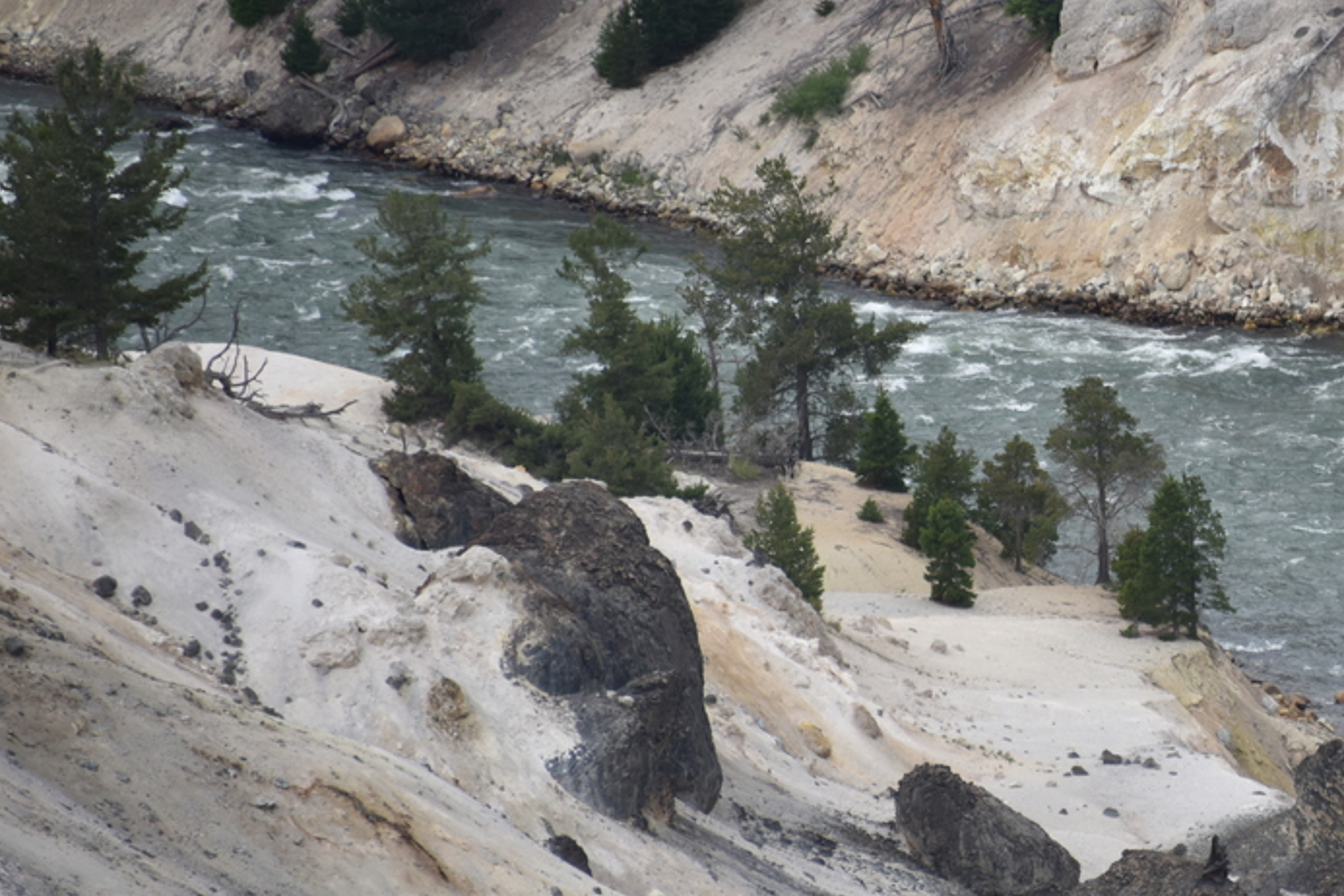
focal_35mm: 554
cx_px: 1123
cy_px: 394
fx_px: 20681
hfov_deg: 3.7
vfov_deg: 2.5
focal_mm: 300
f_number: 5.6
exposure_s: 1/640
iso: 360
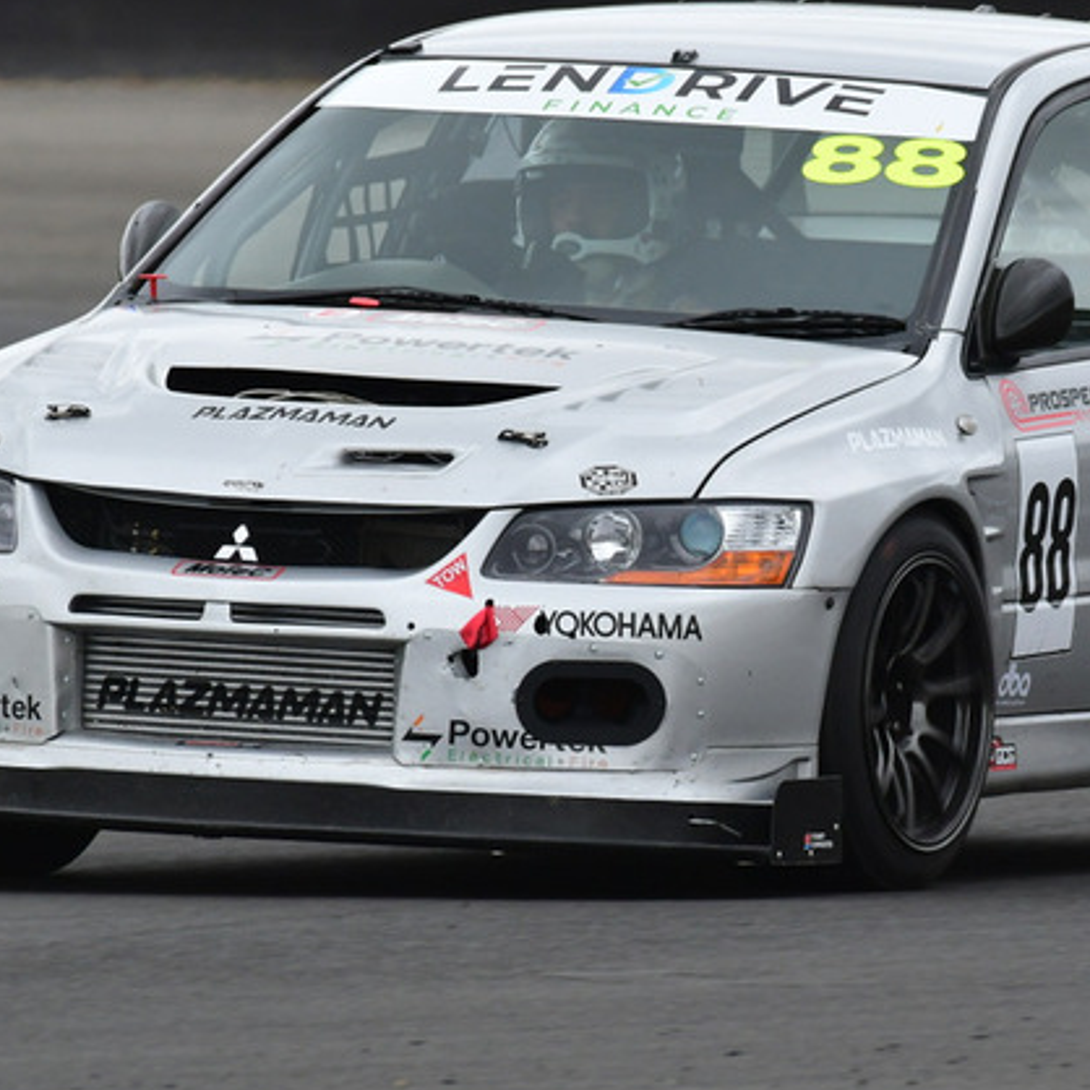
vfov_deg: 1.4
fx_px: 43427
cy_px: 446
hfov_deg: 1.4
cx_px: 738
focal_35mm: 1219
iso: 1000
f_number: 11
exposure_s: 1/640
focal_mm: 500
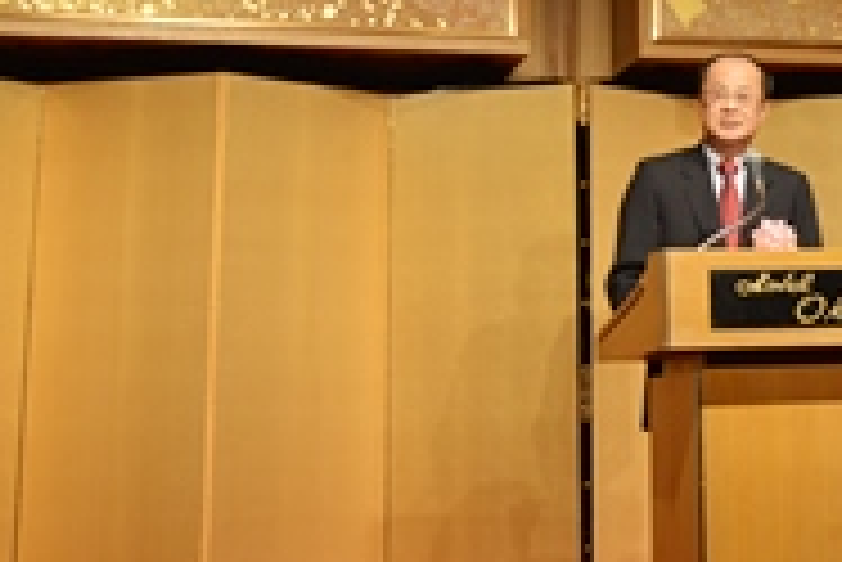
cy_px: -72
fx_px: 1521
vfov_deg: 19.9
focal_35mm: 65
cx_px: 619
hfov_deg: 30.5
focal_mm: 18
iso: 400
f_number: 4.5
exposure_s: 1/80
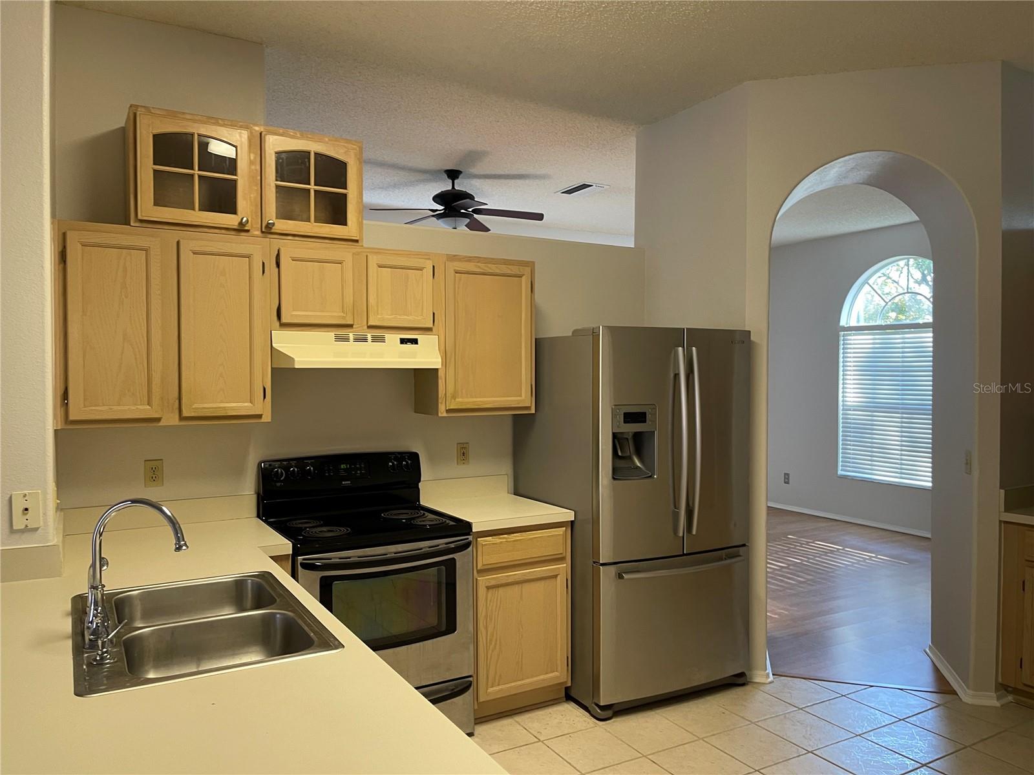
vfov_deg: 54.9
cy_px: 388
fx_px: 747
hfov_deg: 69.4
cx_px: 517
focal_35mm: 25
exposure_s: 1/60
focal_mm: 5.1
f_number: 1.6
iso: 125
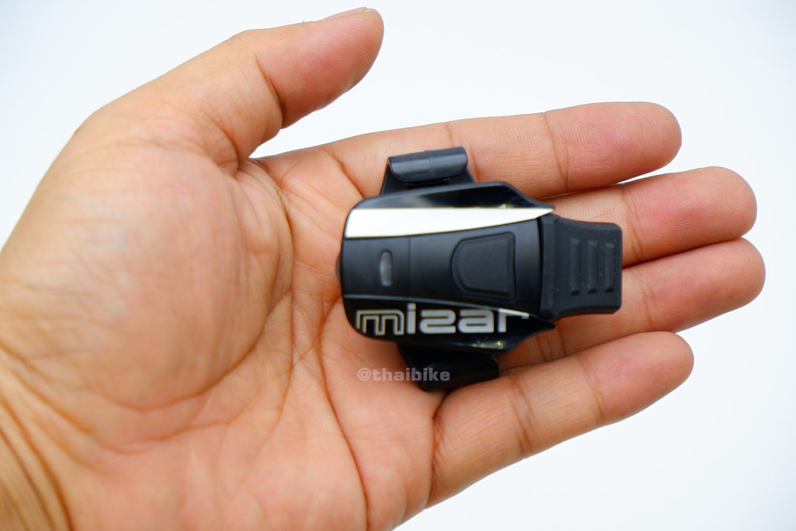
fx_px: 1503
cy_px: 266
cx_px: 398
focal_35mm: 68
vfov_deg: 20.0
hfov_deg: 29.7
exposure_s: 1/70
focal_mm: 45
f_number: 5.6
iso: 200
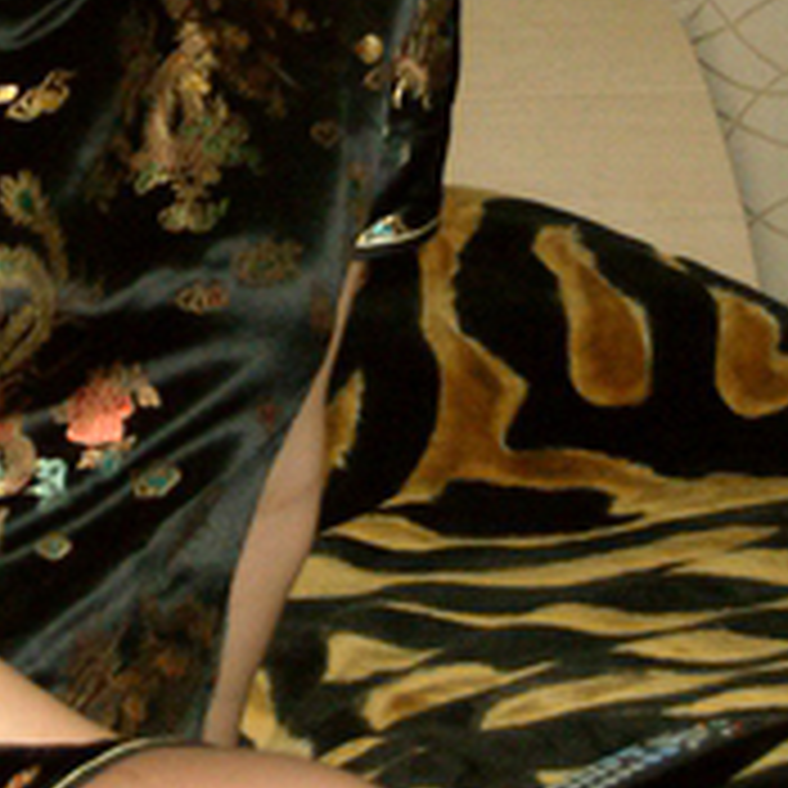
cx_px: -63
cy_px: 50
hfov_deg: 8.9
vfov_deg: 9.0
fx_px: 4996
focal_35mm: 194
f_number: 4.2
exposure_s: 1/101
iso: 200
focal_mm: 14.1
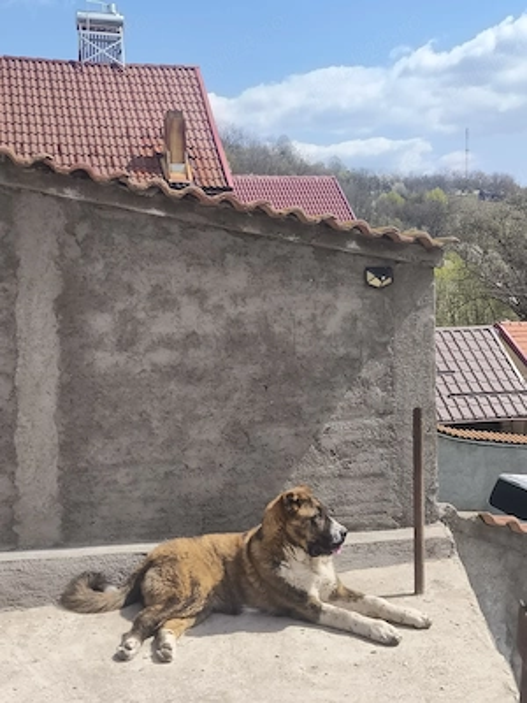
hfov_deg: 32.9
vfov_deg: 42.9
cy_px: 352
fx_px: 893
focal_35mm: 44
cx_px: 264
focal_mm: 6.18
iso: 50
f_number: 1.65
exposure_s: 1/1250
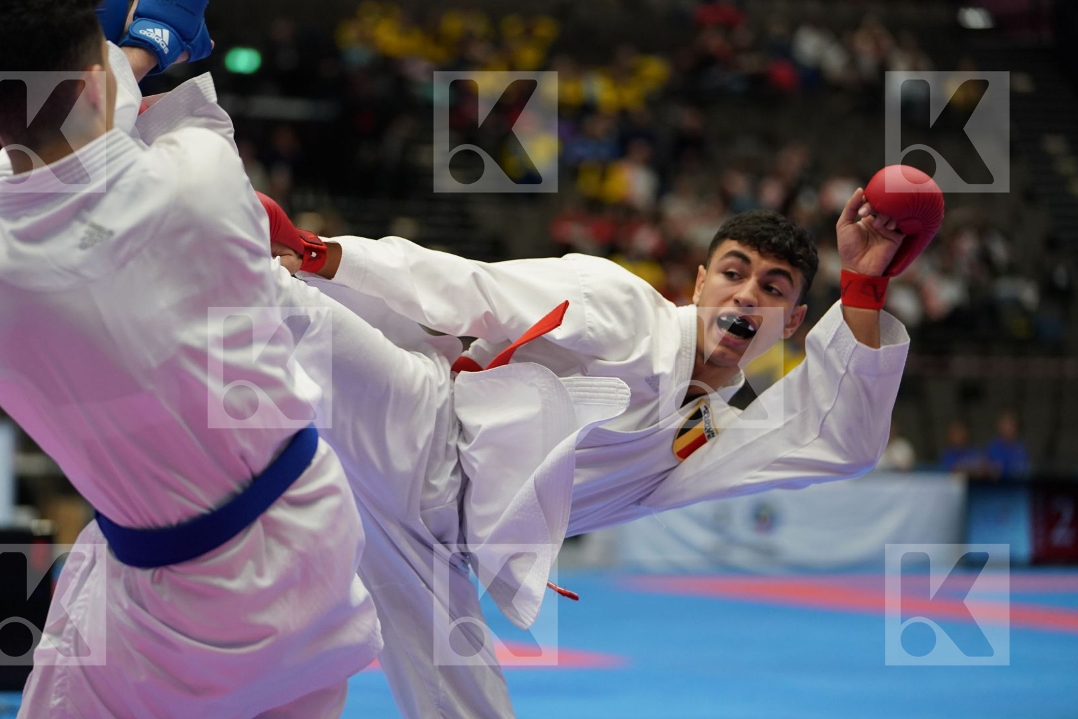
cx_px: 496
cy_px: 368
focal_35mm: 119
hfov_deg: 17.2
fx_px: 3563
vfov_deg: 11.5
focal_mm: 107
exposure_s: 1/1000
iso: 2000
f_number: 2.8
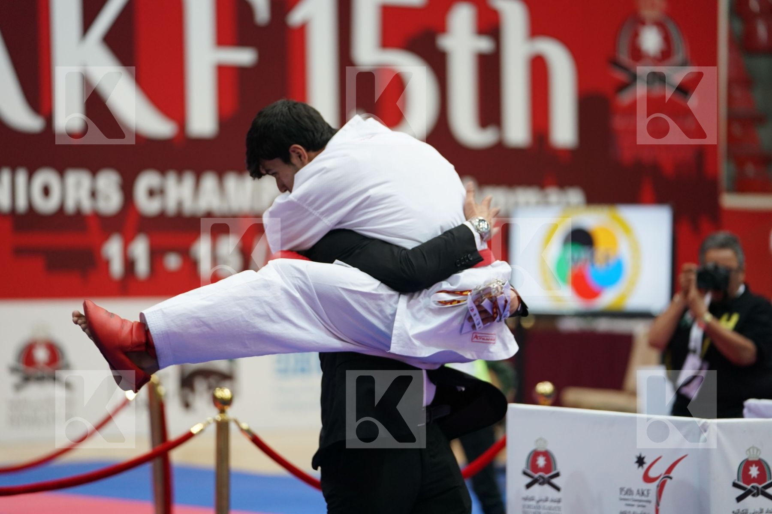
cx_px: 386
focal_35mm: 159
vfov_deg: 8.6
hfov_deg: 12.9
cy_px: 257
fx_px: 3409
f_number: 2.8
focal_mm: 159
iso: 2000
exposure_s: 1/500
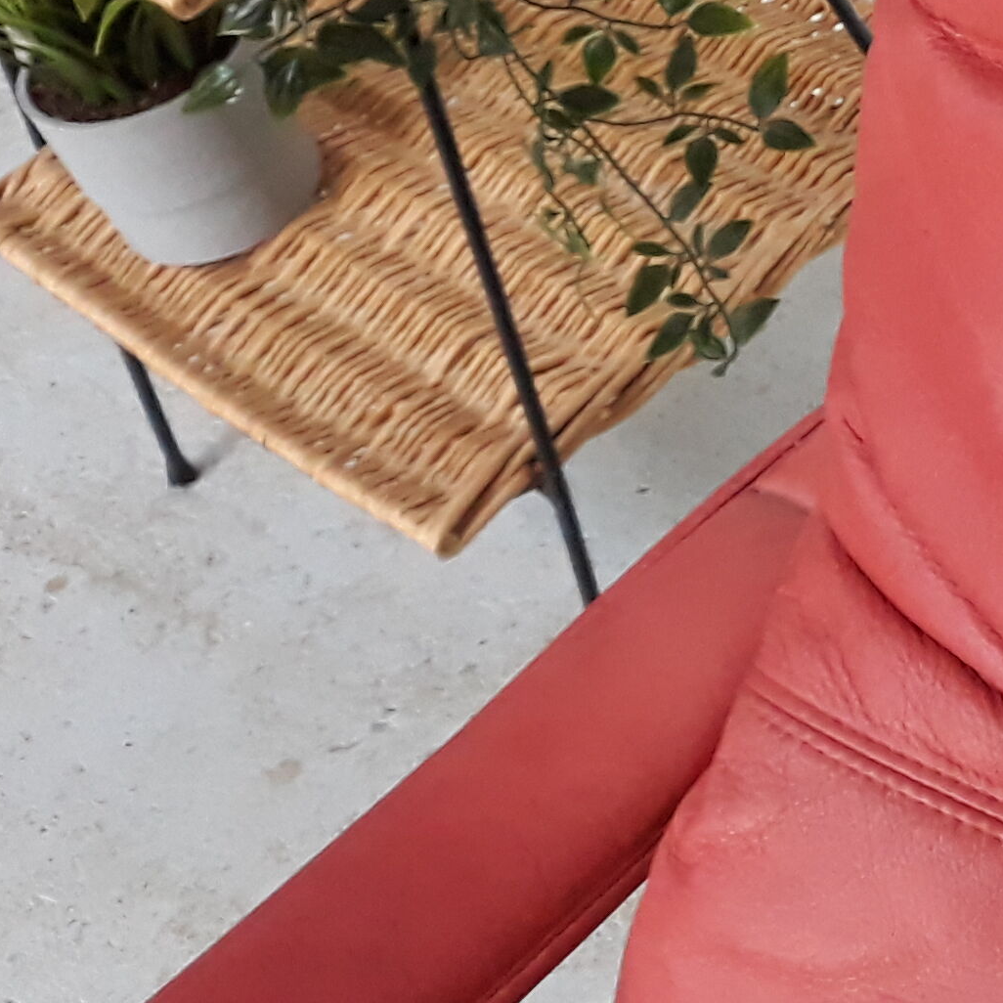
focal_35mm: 96
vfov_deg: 17.8
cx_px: 1982
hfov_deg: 14.9
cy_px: 45
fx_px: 3147
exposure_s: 1/50
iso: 200
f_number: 1.7
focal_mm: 3.71
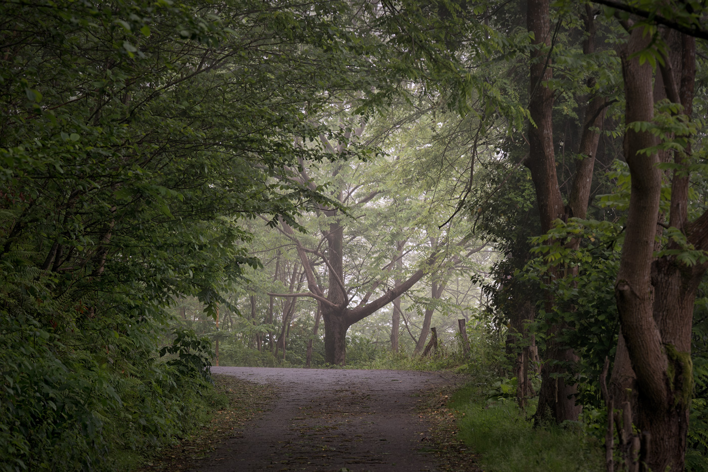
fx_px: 4129
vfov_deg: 6.5
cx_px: 354
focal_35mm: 210
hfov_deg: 9.8
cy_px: 236
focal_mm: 140
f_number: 9
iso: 400
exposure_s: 1/15
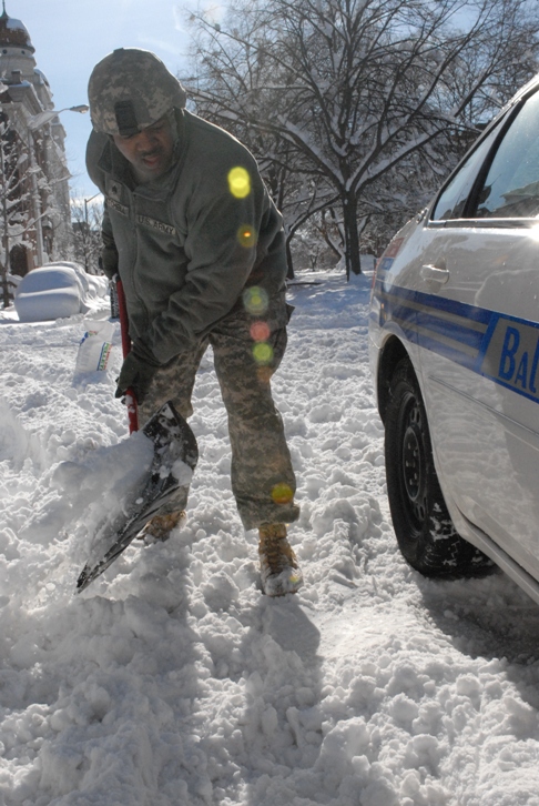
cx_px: 270
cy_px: 403
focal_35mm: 42
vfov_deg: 46.3
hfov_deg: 32.0
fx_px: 940
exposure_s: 1/1250
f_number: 18
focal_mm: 28
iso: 1600
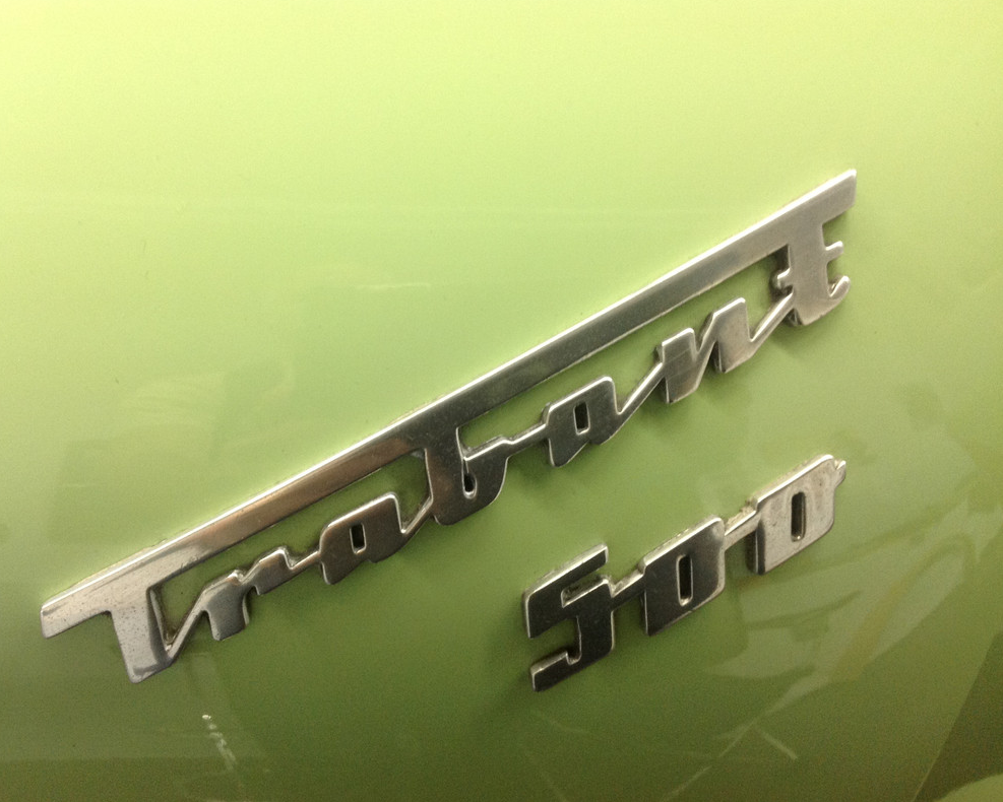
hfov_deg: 49.0
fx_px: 1099
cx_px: 460
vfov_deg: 40.1
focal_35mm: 37
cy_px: 399
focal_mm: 4.28
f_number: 2.4
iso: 125
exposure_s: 1/15
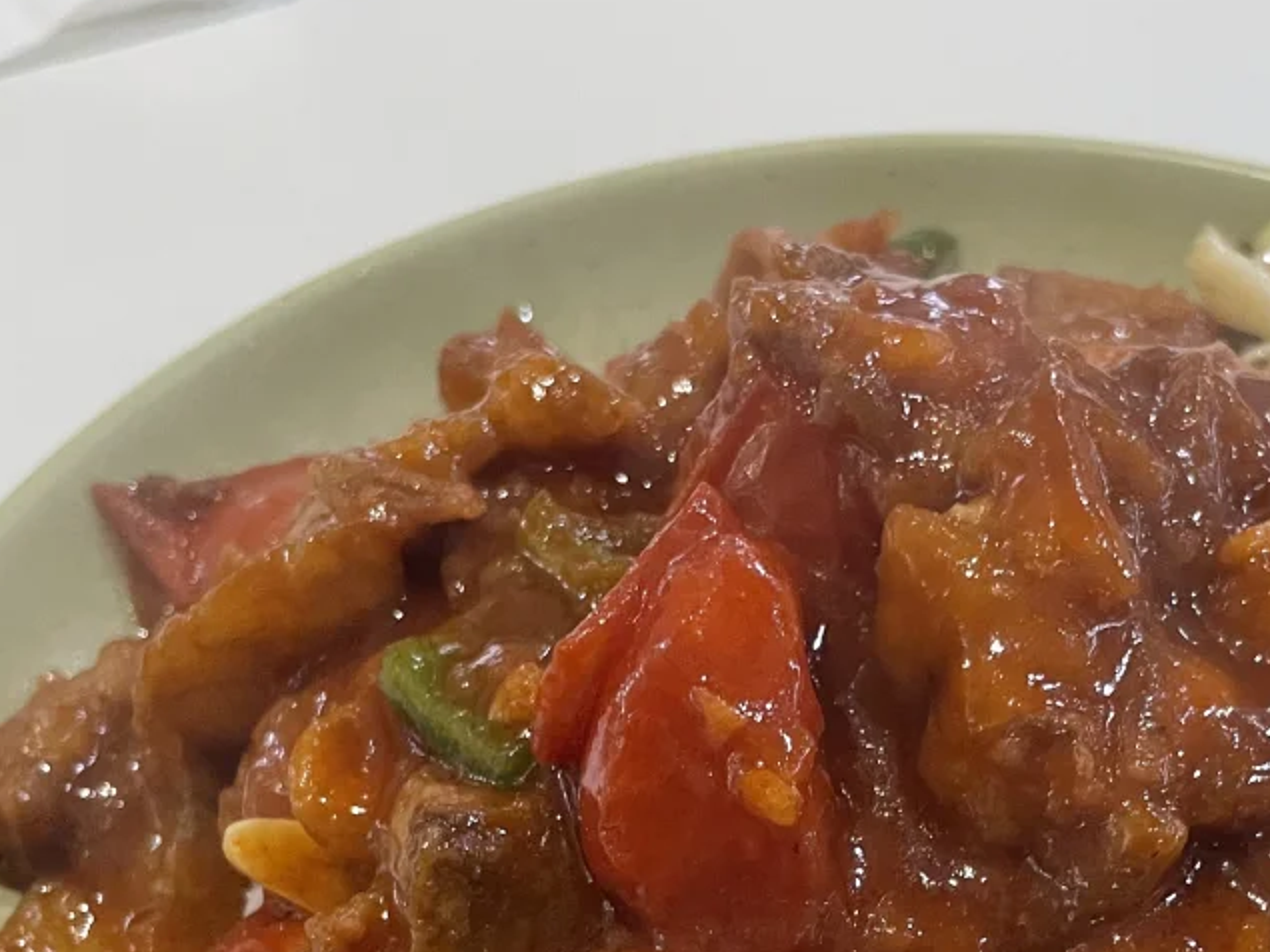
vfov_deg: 23.4
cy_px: 1018
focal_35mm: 59
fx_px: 2164
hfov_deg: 32.2
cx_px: 928
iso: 250
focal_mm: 4.2
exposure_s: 1/50
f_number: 1.6
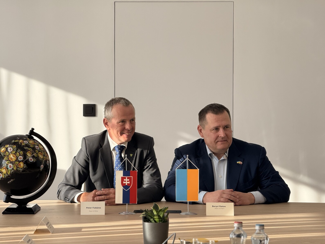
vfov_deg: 12.2
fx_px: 1136
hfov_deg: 16.3
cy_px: 122
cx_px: 164
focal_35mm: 121
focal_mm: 15.66
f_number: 2.8
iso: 64
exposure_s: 1/187
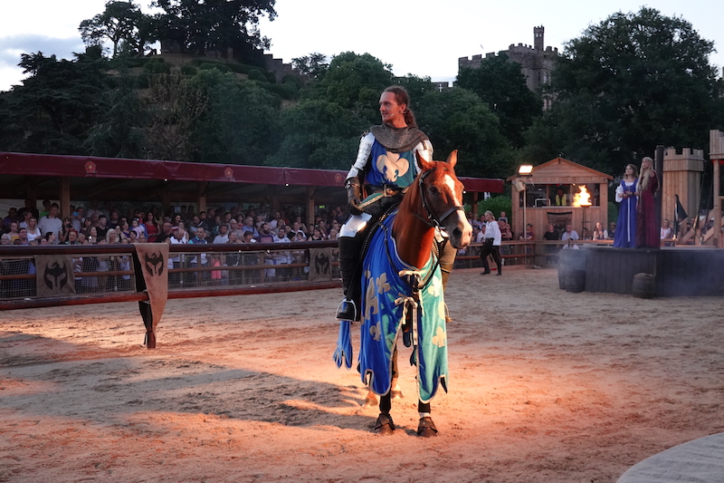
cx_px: 362
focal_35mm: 47
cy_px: 242
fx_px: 945
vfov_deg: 28.6
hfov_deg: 41.9
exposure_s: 1/125
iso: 1600
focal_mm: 17.53
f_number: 4
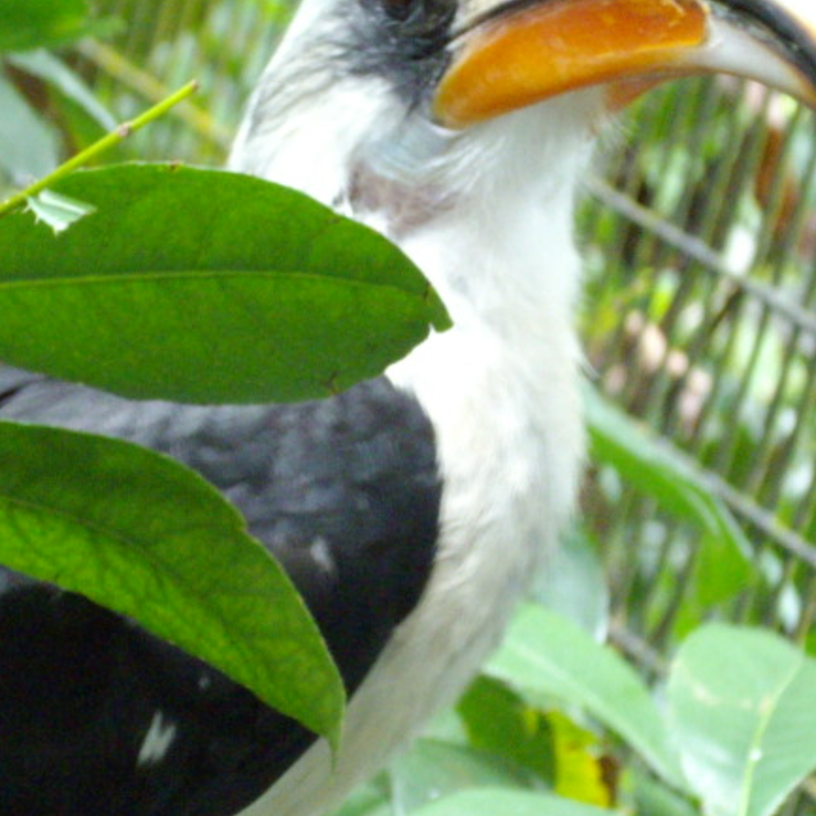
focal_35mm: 234
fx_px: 6241
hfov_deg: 7.5
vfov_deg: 7.5
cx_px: 283
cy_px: 486
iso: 400
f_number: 5.2
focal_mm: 18.6
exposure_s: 1/13
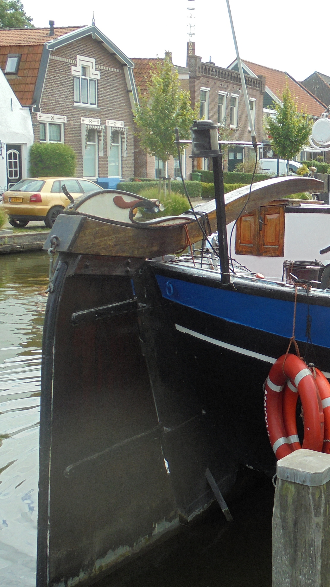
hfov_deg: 22.4
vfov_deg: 41.3
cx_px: 379
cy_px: 295
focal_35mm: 50
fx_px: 778
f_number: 4
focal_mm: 6.1
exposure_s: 1/250
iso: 100
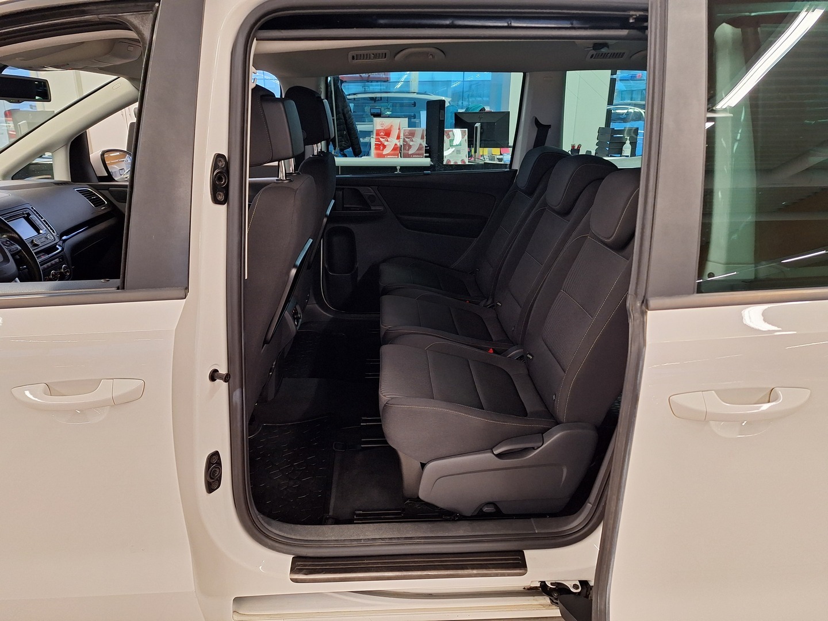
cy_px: 310
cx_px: 414
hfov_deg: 73.9
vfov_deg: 58.9
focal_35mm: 23
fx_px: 550
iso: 125
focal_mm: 5.54
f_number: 1.8
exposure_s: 1/50
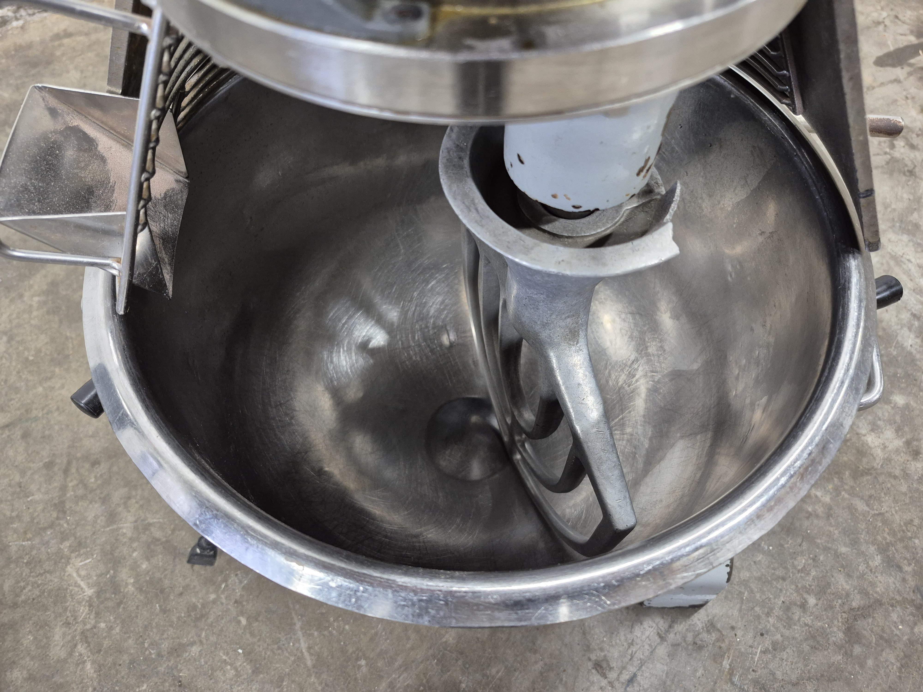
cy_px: 346
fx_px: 613
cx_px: 462
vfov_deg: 58.9
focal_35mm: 23
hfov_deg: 73.9
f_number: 1.8
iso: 500
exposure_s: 1/60
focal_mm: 5.4
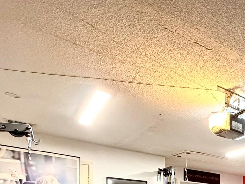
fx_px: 269
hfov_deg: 37.9
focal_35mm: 38
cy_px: 233
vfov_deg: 30.6
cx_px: 288
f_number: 2.2
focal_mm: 2.22
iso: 800
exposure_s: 1/60
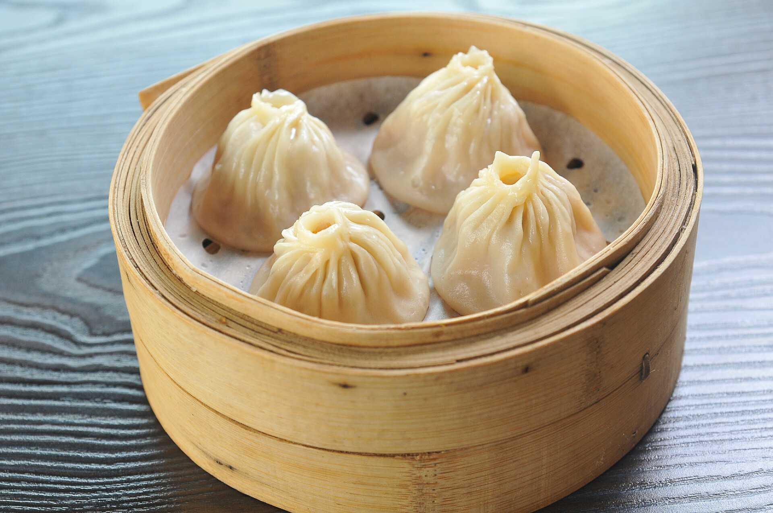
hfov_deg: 27.0
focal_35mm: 75
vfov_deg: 18.1
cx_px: 386
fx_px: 1608
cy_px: 256
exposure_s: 1/60
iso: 500
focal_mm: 50
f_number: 5
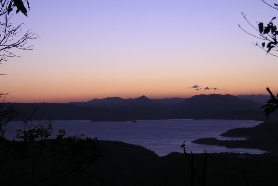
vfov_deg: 16.9
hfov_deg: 25.1
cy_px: 102
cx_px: 138
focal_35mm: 81
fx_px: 626
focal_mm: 10.1
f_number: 3.9
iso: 100
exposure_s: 1/65.9
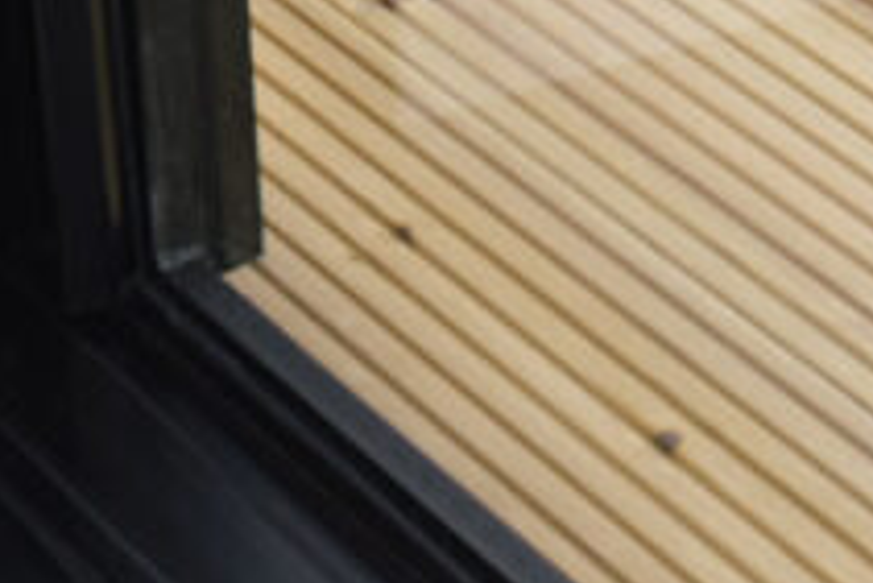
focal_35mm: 170
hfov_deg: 12.0
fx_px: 4125
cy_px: 781
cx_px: 819
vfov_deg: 8.0
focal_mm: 35
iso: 100
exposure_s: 1/125
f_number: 10
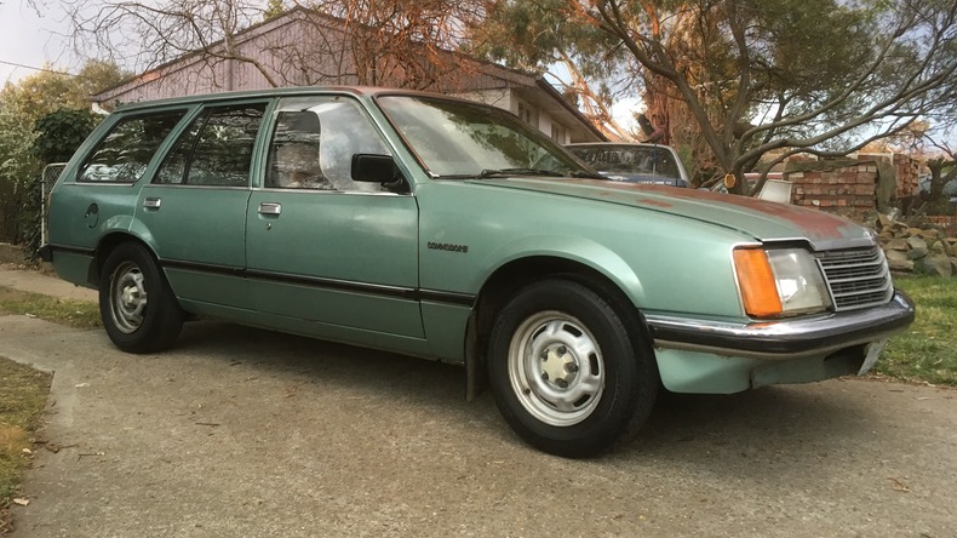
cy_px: 201
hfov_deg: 61.0
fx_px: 812
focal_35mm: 32
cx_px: 477
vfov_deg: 36.4
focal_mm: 4.15
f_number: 2.2
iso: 100
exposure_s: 1/33
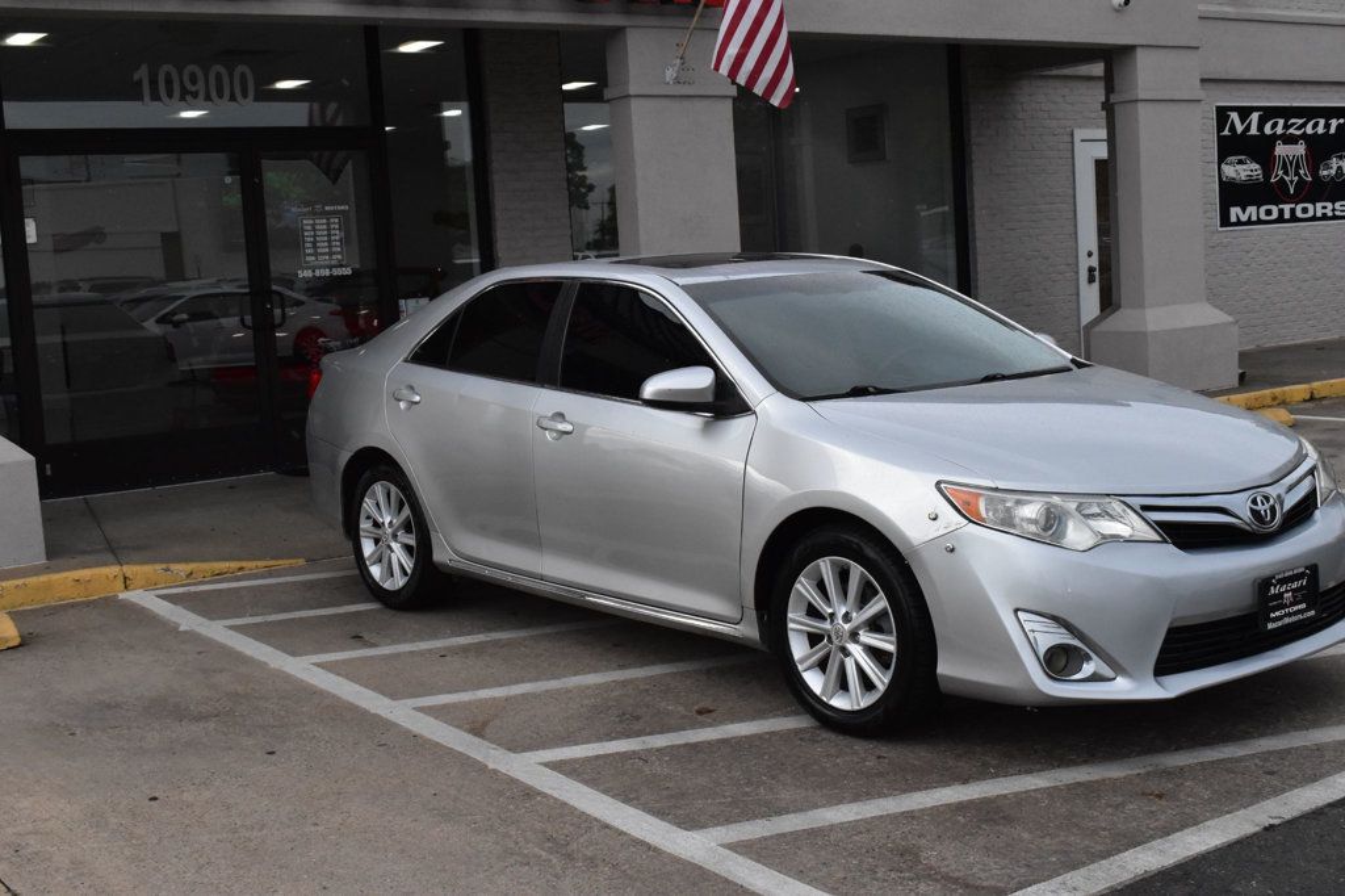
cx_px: 672
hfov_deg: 42.3
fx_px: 1737
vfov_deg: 28.9
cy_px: 448
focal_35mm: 46
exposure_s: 1/1250
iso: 2500
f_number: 13
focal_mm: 31
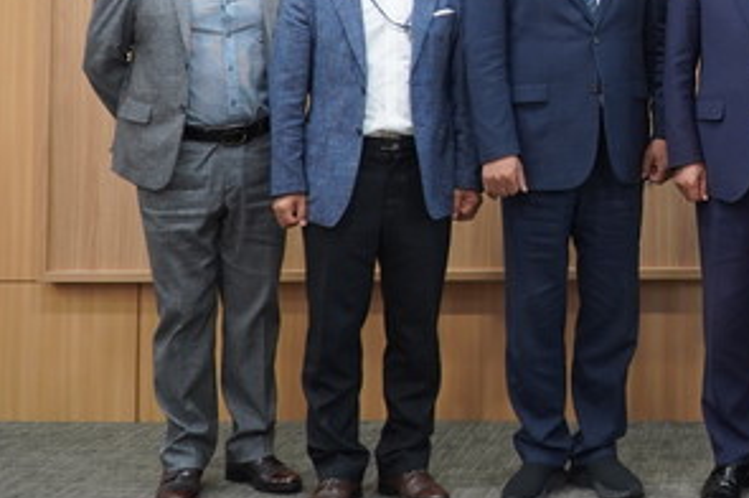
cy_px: 43
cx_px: 736
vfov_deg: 23.1
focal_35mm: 57
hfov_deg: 32.5
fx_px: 1185
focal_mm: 19
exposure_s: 1/200
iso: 1250
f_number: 4
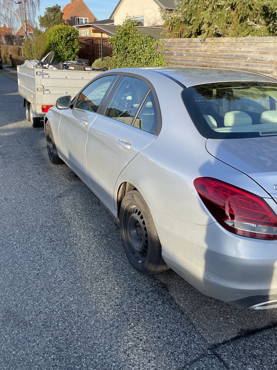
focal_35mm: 30
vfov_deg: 60.0
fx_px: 320
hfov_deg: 46.8
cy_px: 183
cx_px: 129
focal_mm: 4.2
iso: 32
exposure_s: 1/903
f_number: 1.6
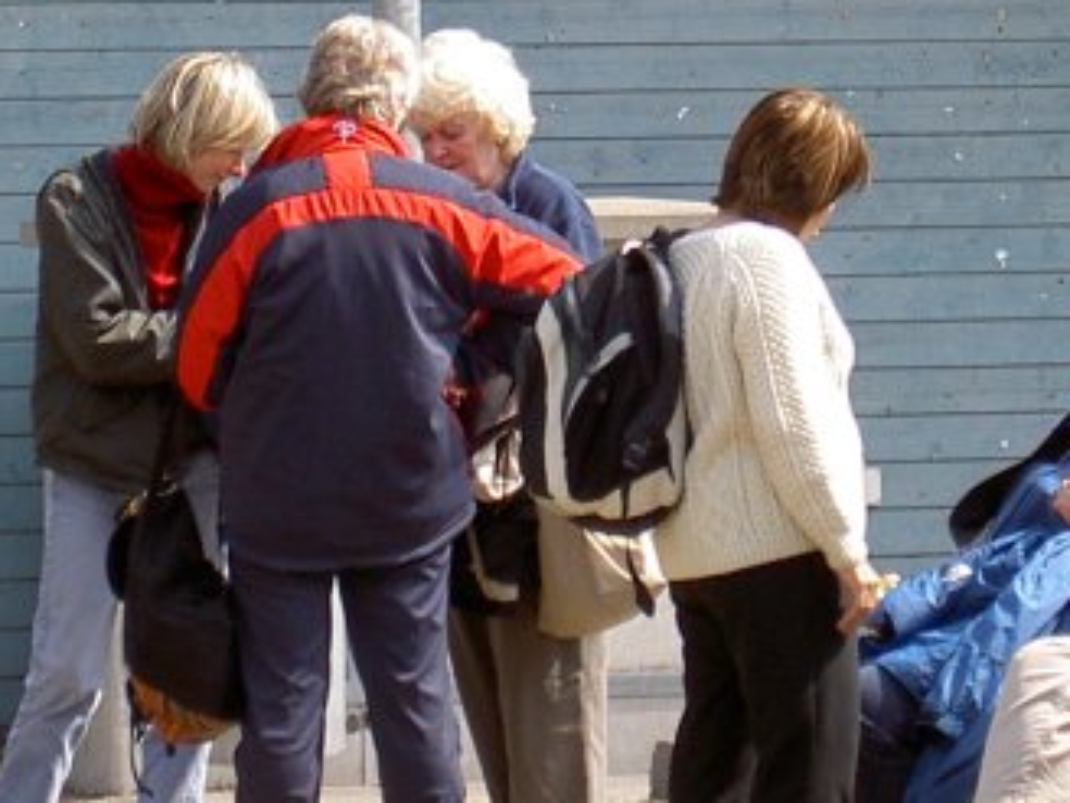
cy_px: 150
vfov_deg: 7.5
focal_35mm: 199
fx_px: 6151
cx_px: 750
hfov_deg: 9.9
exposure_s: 1/200
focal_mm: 16.8
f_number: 4.9
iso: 50
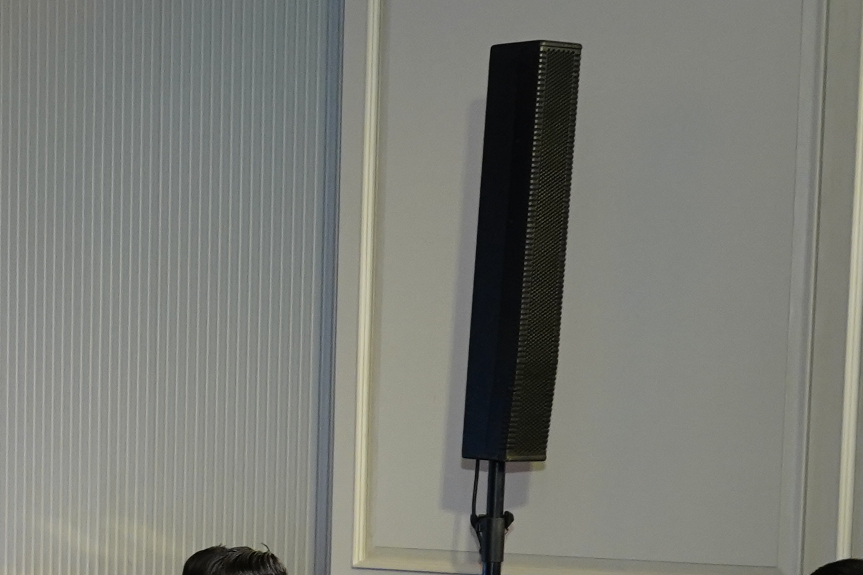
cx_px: -328
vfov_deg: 12.8
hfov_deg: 18.0
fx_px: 2493
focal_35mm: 104
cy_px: 715
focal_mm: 24
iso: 1600
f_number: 5
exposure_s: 1/160
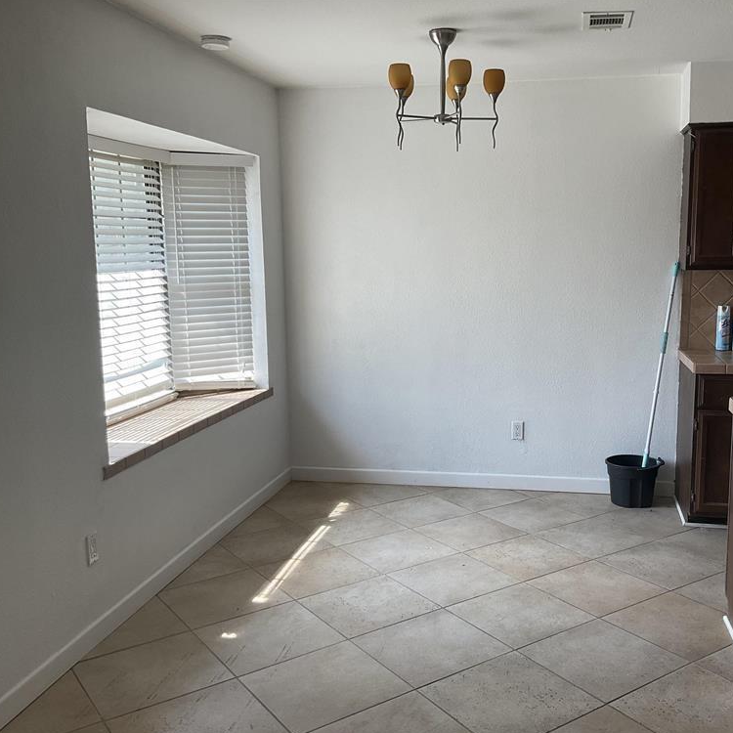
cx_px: 441
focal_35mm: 35
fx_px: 838
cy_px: 370
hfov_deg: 46.9
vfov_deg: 47.2
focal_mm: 3
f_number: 1.8
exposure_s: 1/120
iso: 25
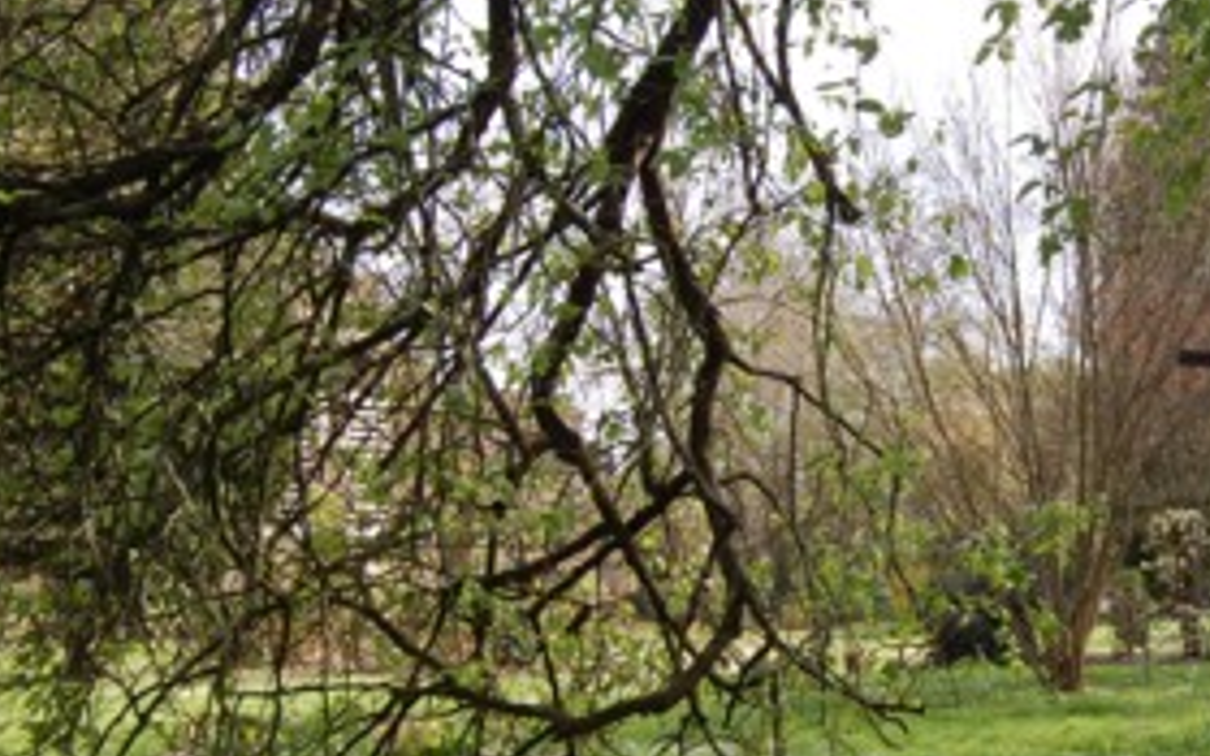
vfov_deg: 15.5
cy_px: 391
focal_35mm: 84
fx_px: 2770
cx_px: 916
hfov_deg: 24.4
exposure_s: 1/200
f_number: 7.1
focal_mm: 22
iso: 200
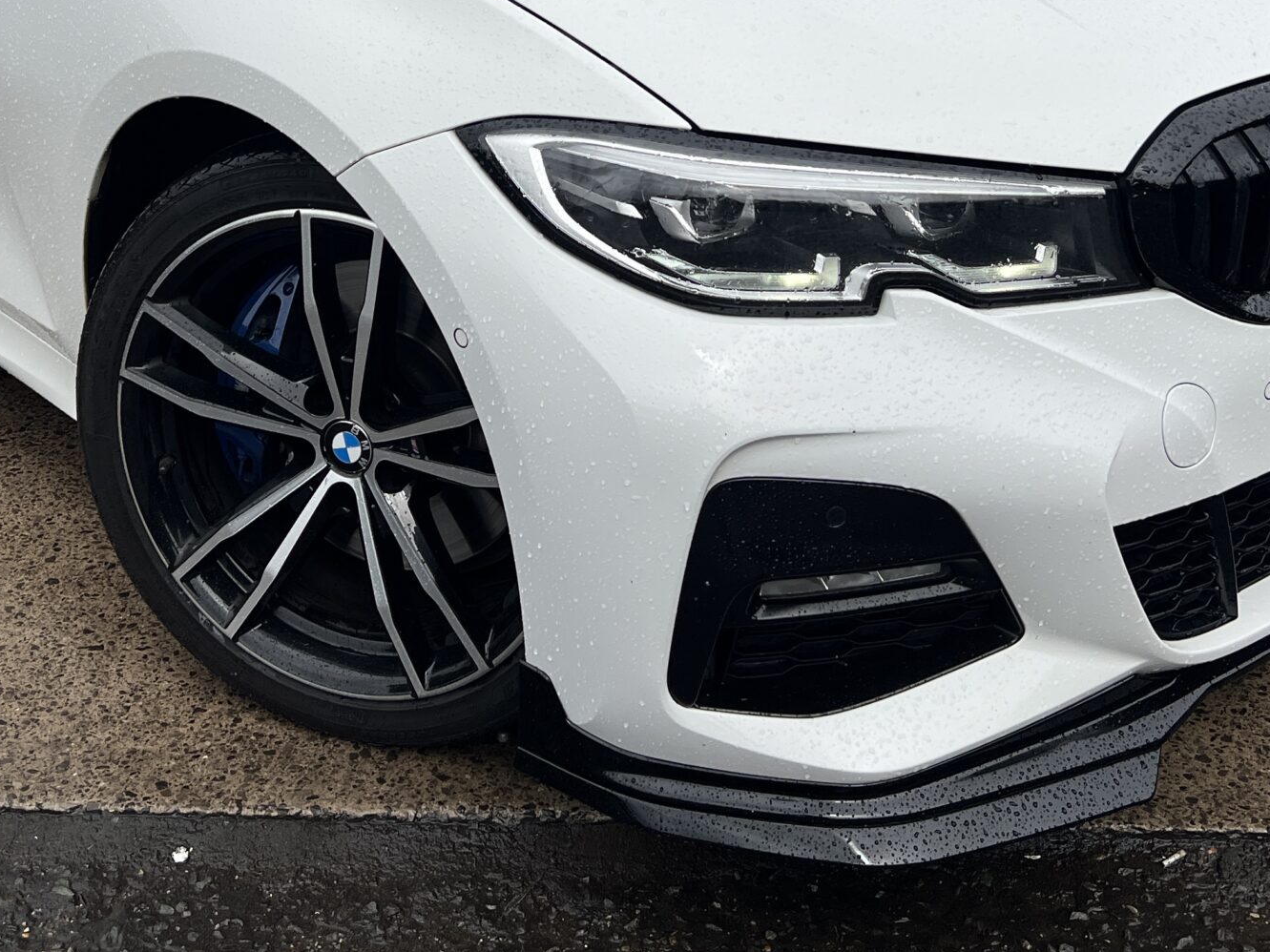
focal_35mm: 50
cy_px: 39
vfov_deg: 27.7
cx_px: 539
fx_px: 1834
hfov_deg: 38.1
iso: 50
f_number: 1.5
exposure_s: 1/5587
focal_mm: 5.7
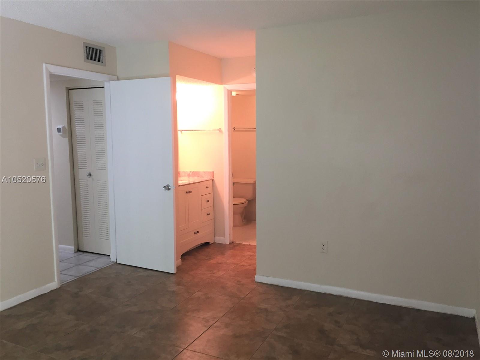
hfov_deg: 61.7
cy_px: 180
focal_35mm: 29
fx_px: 402
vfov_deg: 48.2
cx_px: 240
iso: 64
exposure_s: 1/30
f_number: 2.2
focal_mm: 4.15
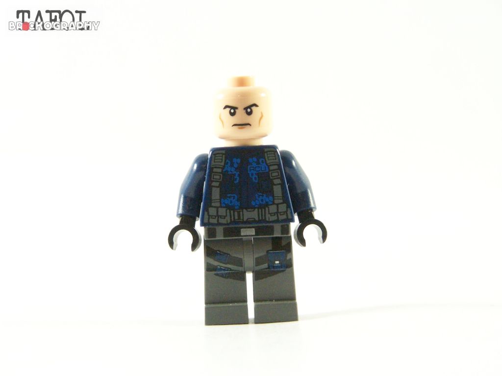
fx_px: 1697
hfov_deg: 16.8
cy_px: 188
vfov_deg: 12.7
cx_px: 251
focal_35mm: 117
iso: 400
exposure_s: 1/60
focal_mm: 19.4
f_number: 3.6
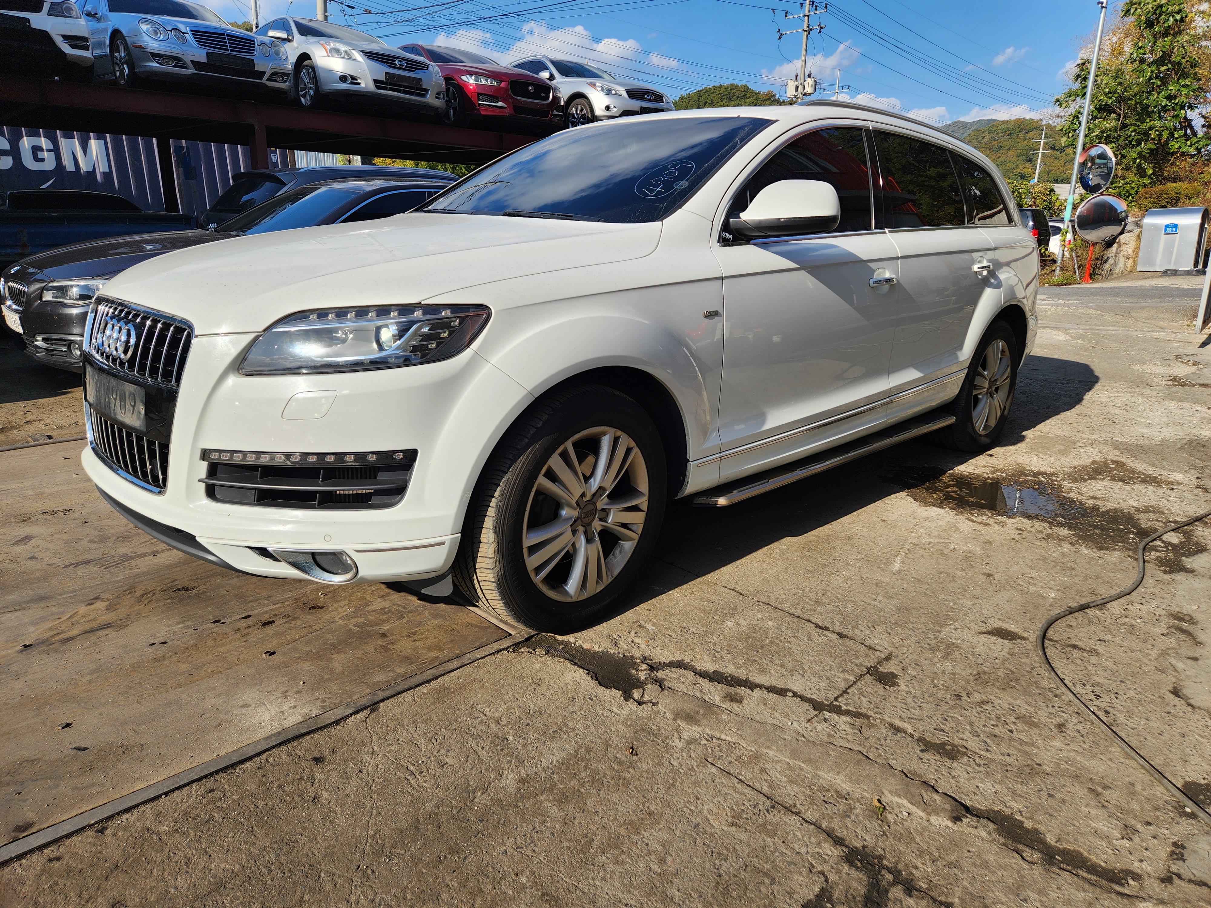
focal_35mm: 23
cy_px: 454
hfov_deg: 73.9
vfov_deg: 58.9
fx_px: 805
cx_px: 606
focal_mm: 5.4
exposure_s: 1/1468
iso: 20
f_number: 1.8
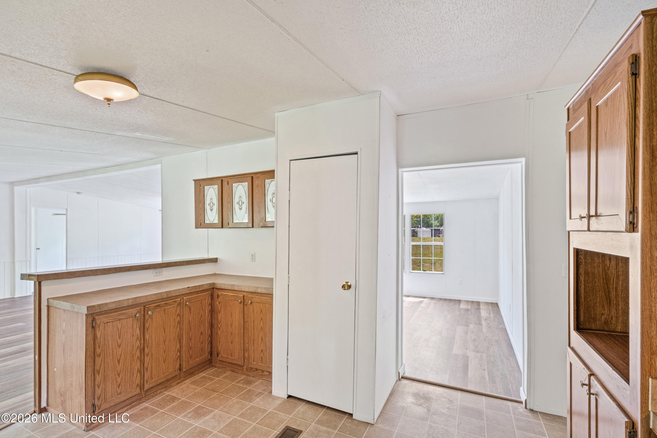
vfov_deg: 73.7
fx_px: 292
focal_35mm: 16
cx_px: 328
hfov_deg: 96.7
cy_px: 219
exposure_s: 1/8
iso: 800
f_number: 9
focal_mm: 16
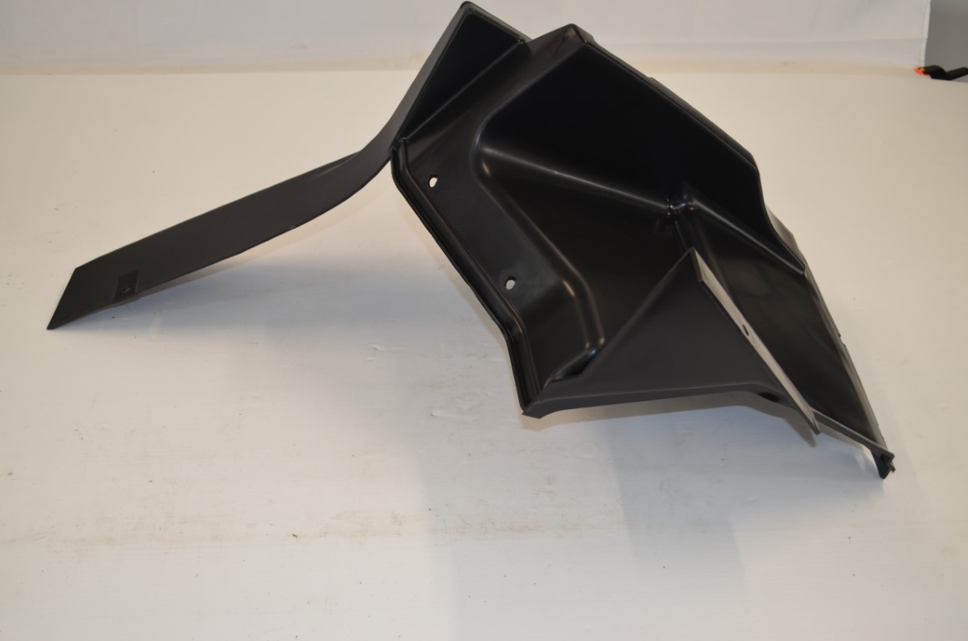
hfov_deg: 49.6
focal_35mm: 39
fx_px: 1046
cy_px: 320
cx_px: 484
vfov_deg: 34.1
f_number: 4.2
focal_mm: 26
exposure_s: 1/80
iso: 400
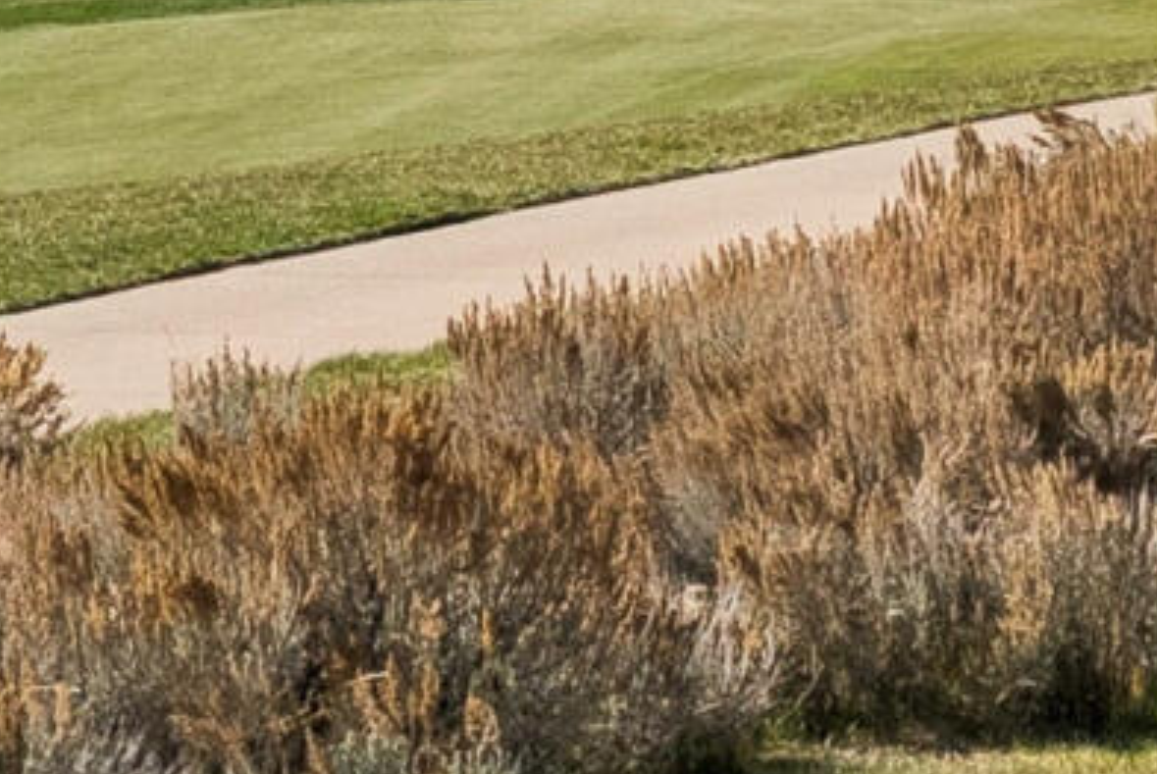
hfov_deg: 3.9
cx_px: 177
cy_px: -505
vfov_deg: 2.6
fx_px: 17181
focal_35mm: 534
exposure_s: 1/2500
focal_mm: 70
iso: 640
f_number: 9
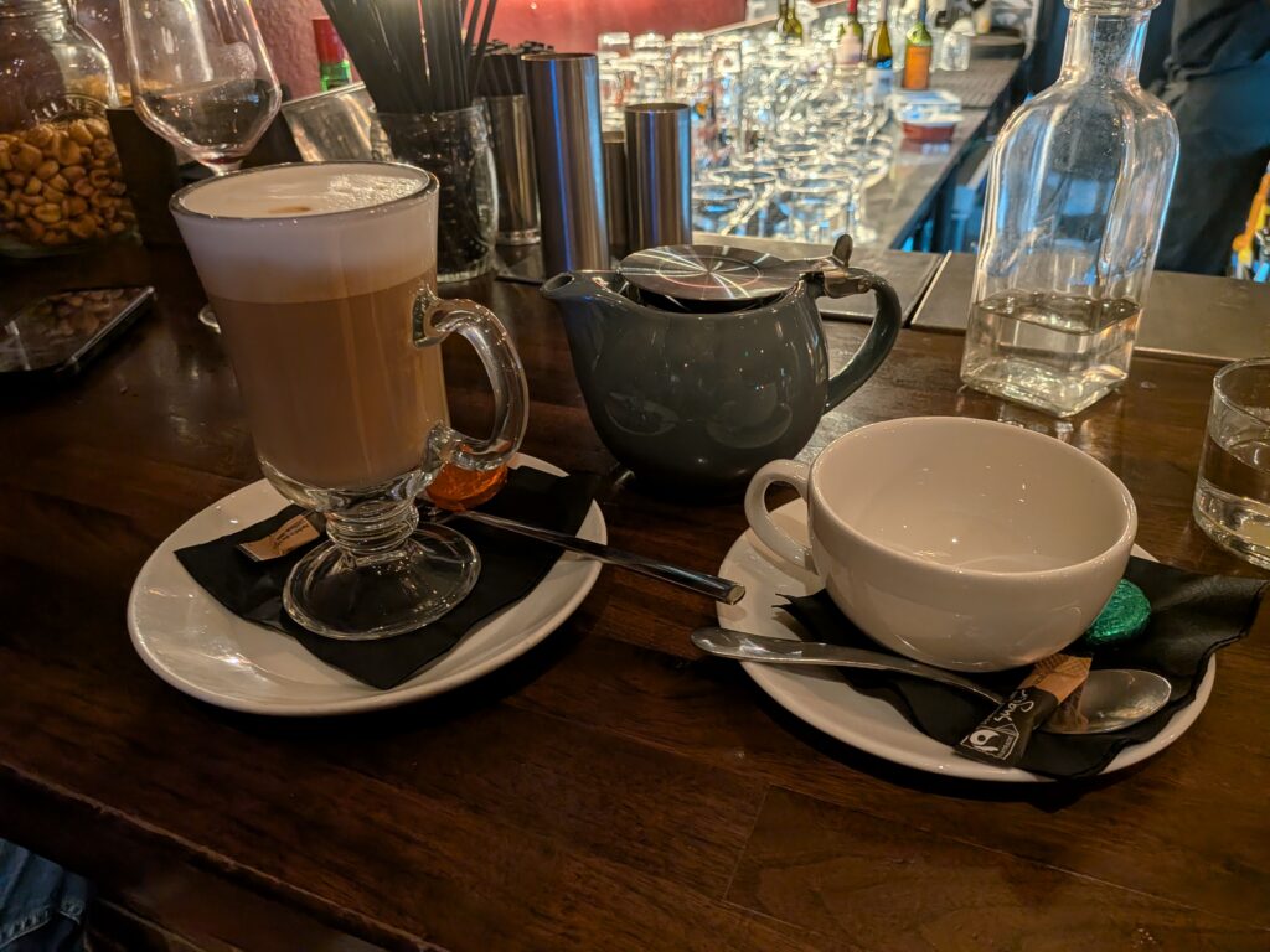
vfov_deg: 56.8
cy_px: 476
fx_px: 881
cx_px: 635
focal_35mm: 24
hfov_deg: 71.6
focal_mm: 4.53
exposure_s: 1/25
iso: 26
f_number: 1.7
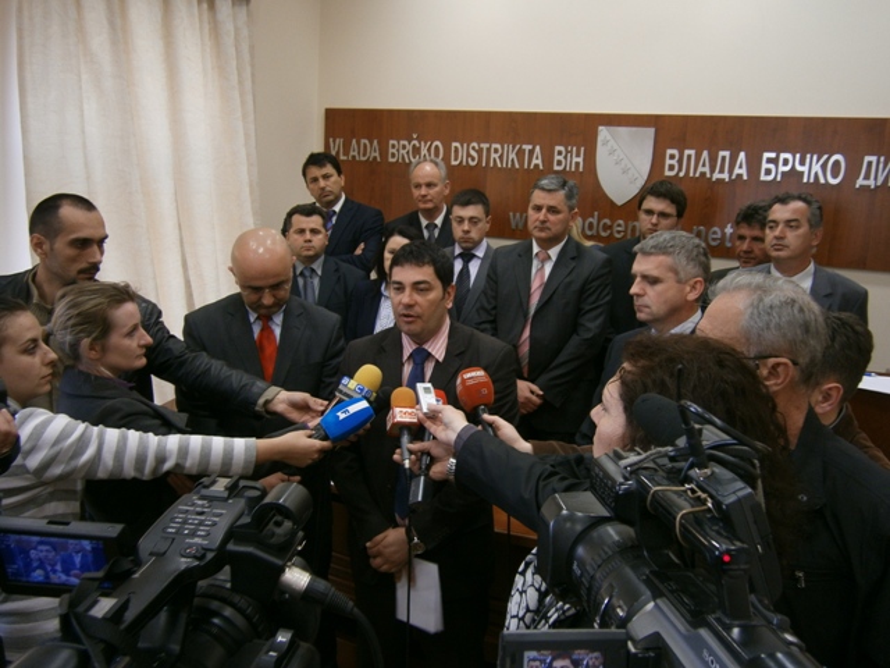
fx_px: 797
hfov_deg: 58.4
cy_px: 334
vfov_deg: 45.4
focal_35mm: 31
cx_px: 445
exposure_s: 1/30
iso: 125
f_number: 2.9
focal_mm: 5.5
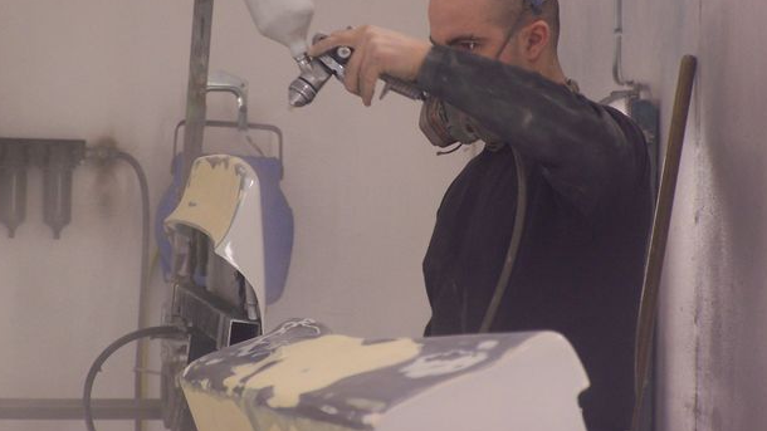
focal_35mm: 216
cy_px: 166
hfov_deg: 10.0
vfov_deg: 5.6
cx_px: 371
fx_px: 4393
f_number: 3.2
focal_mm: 31.3
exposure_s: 1/30
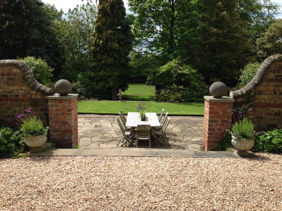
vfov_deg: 42.9
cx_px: 141
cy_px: 106
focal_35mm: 33
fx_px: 269
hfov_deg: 55.4
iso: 50
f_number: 2.4
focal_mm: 4.12
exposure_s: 1/1043
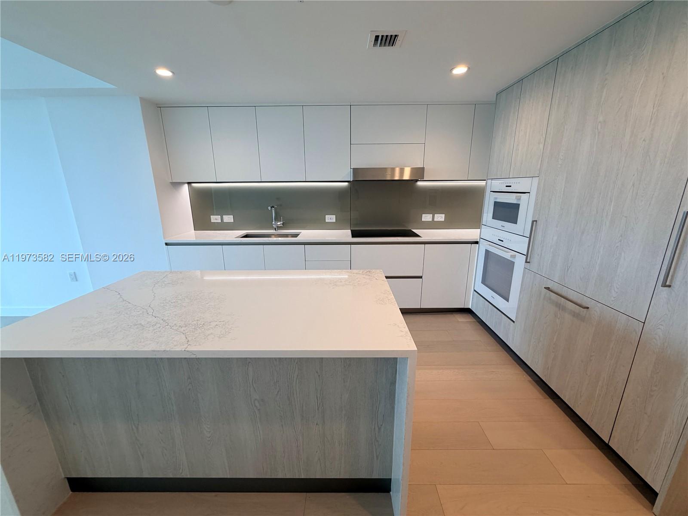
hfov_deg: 102.1
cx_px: 344
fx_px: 278
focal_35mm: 14
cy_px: 258
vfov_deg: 85.7
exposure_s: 1/120
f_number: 2.2
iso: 100
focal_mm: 2.22
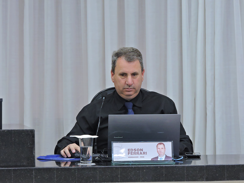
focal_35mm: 200
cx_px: 122
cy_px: 92
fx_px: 1410
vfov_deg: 7.4
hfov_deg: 9.9
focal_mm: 35.7
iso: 800
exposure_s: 1/15
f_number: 5.8
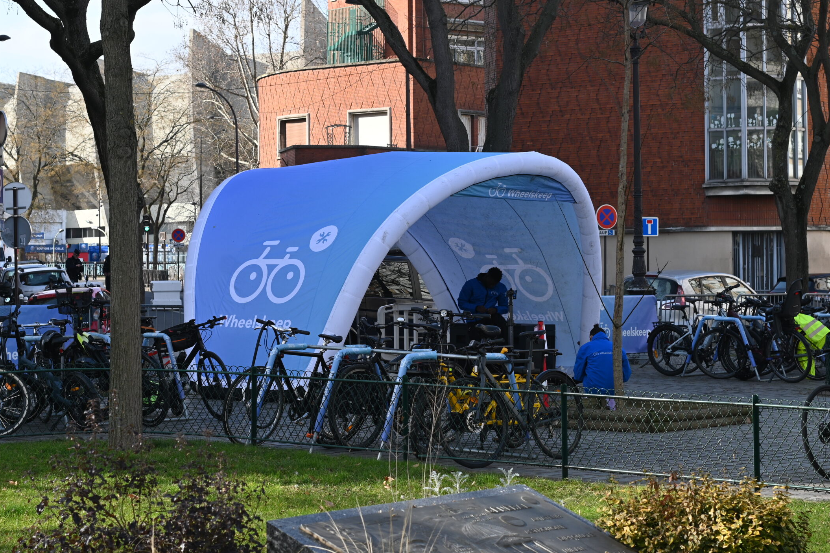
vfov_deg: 15.0
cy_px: 238
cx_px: 334
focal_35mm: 91
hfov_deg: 22.3
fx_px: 2098
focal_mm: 50
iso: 125
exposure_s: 1/250
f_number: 5.6
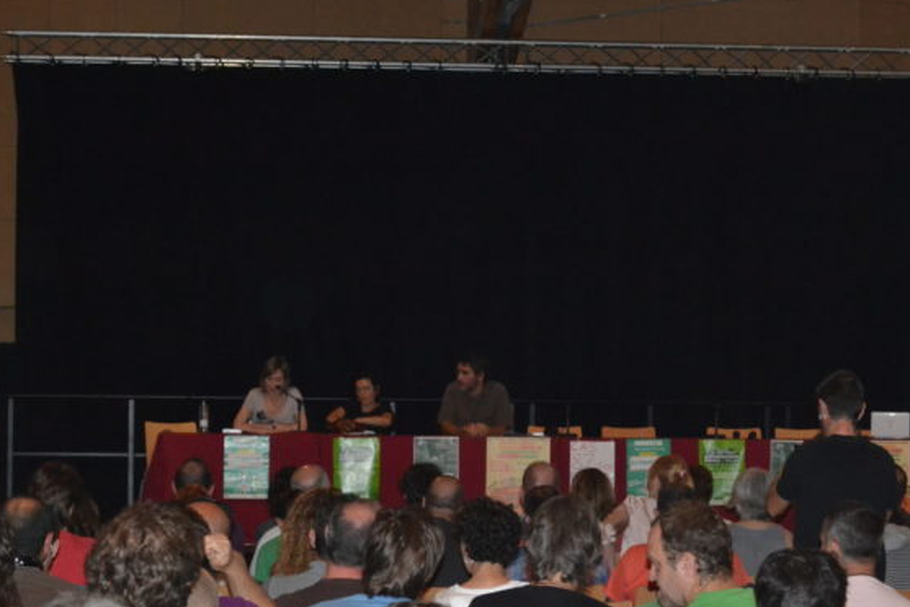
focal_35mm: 114
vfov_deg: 12.1
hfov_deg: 18.0
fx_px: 2875
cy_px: 367
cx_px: 451
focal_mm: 55
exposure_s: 1/60
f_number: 5.6
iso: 3200
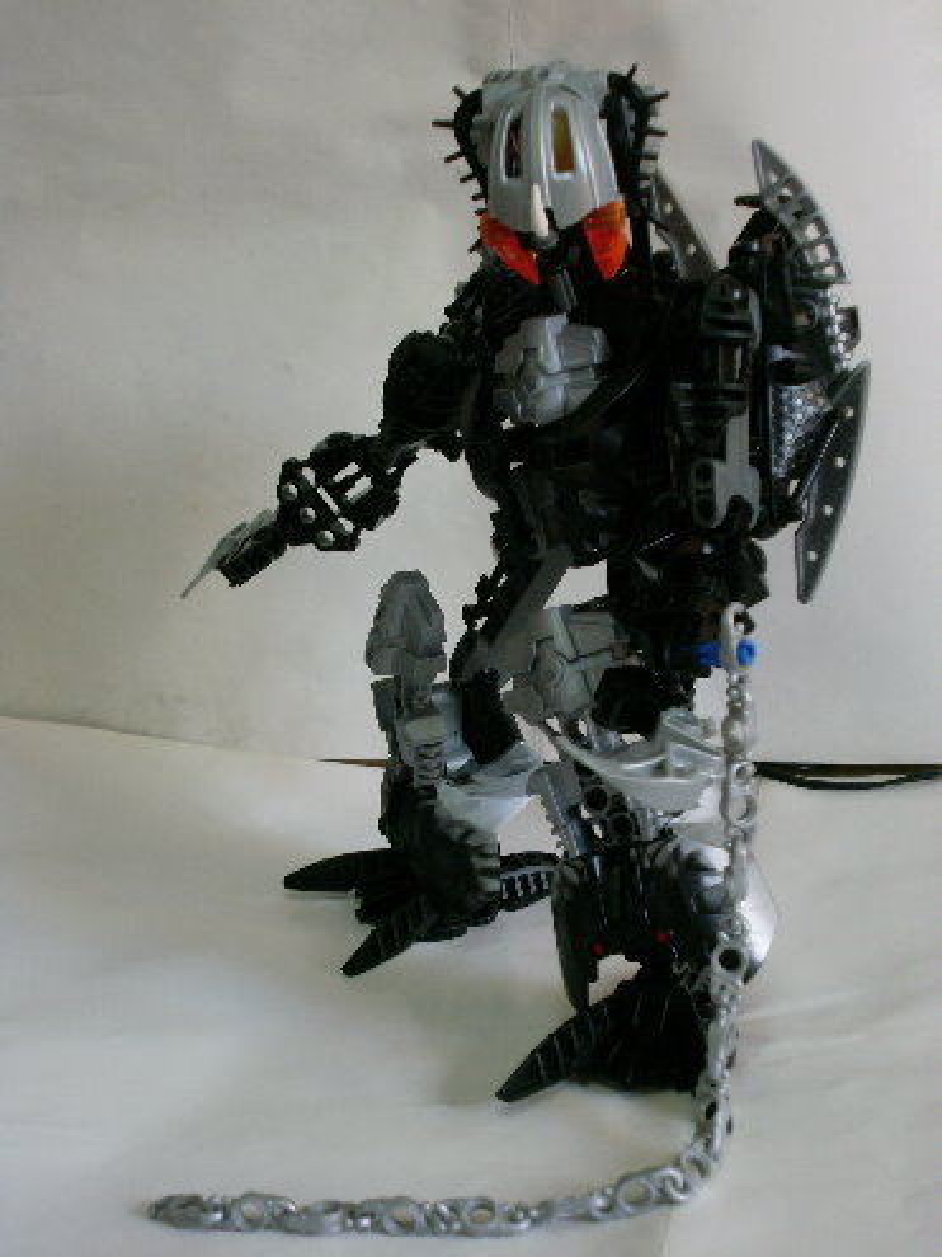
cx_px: 471
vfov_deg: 32.2
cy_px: 628
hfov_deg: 24.4
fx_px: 2178
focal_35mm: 60
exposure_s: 1/45
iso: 200
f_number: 3.8
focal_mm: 9.9
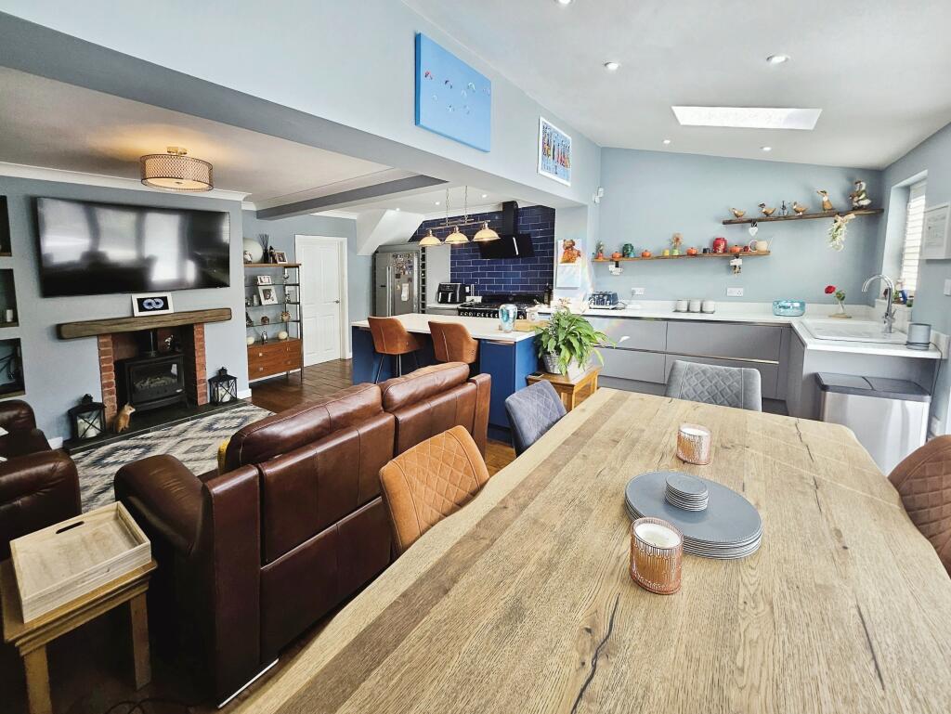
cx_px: 476
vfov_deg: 90.0
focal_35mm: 13
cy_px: 357
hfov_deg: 106.2
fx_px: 357
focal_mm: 1.7
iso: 50
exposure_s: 1/100
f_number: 2.2
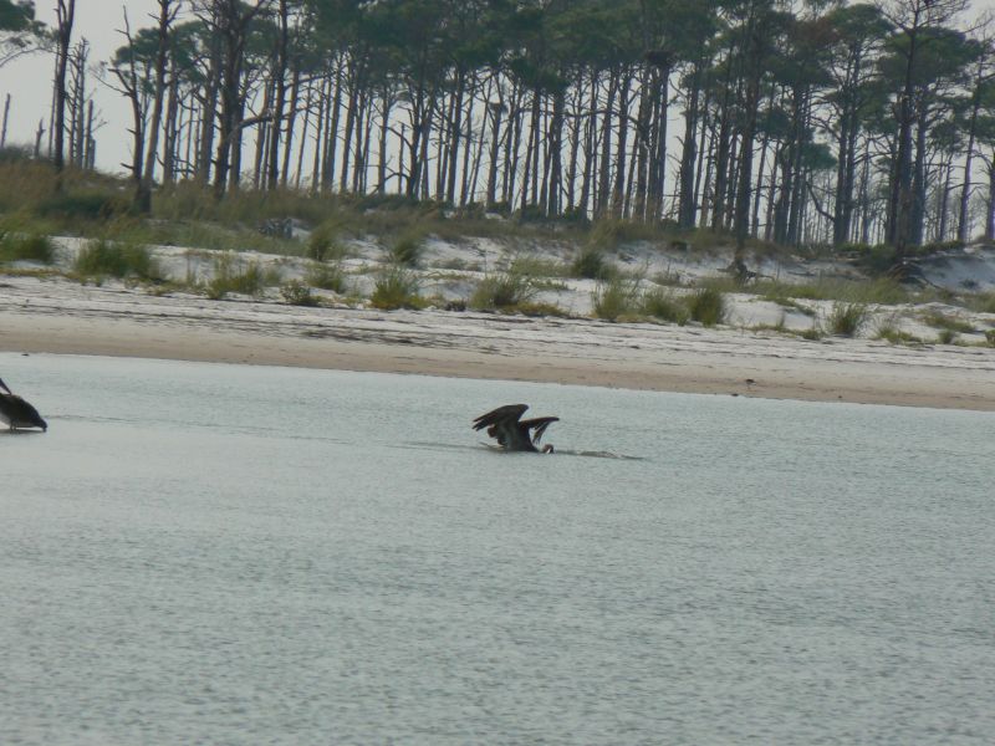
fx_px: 12417
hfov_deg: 4.6
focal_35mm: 432
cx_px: 498
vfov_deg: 3.4
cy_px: 373
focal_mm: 72
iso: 80
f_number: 8
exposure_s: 1/640
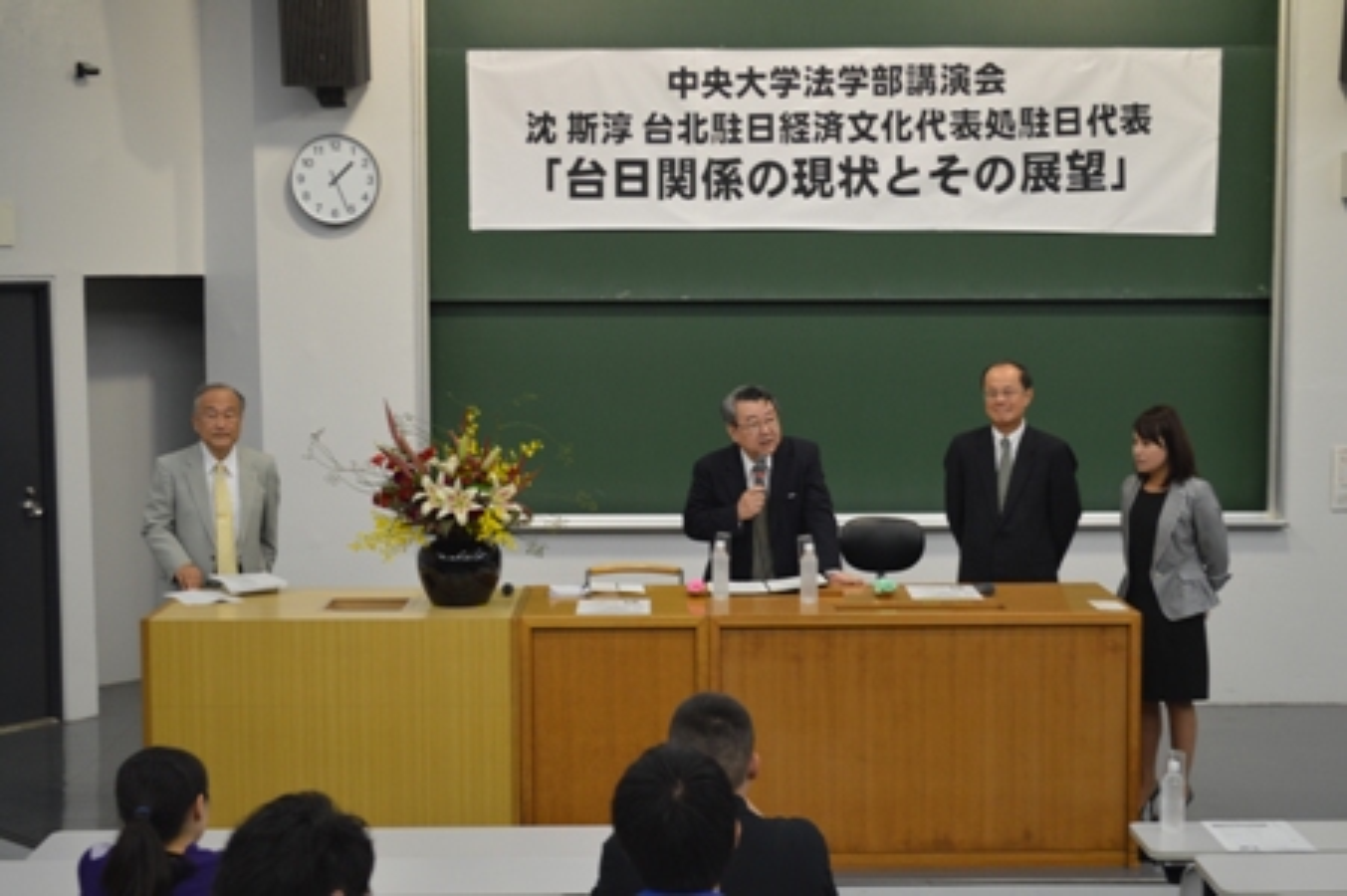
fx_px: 2243
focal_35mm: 60
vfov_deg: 22.6
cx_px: 674
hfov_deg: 33.4
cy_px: 448
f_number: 5.3
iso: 640
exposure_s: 1/60
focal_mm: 40
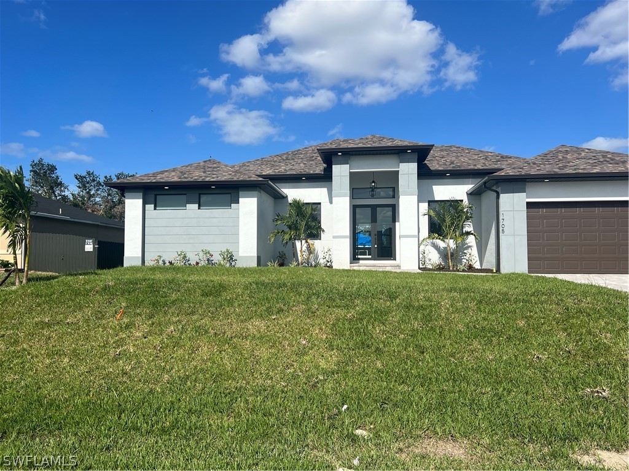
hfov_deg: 67.3
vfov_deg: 53.1
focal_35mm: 26
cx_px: 314
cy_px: 236
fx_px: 472
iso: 50
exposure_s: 1/6211
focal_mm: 5.7
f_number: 1.5
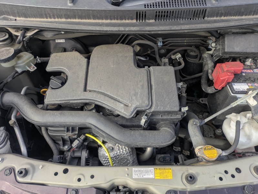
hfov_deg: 69.4
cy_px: 97
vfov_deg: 54.9
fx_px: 186
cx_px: 129
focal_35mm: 25
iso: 44
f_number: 1.89
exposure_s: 1/436
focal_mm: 5.43
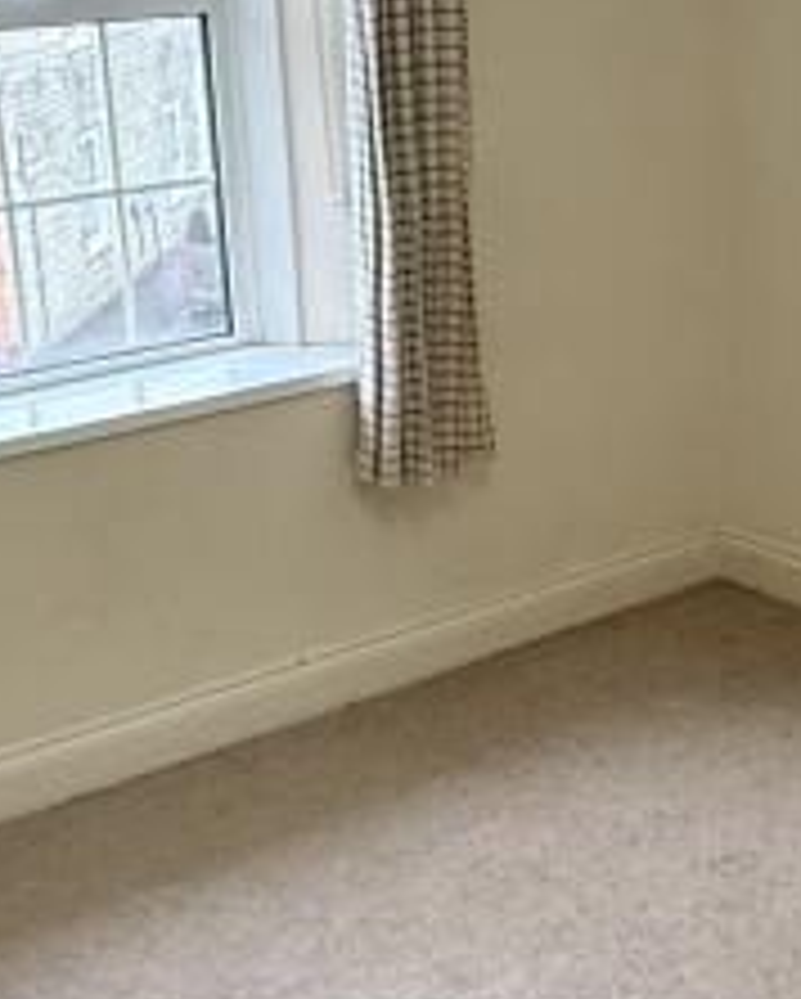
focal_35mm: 63
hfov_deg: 24.2
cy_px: 630
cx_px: 468
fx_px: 1864
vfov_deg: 29.9
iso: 250
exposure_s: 1/50
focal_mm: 2.22
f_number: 2.2
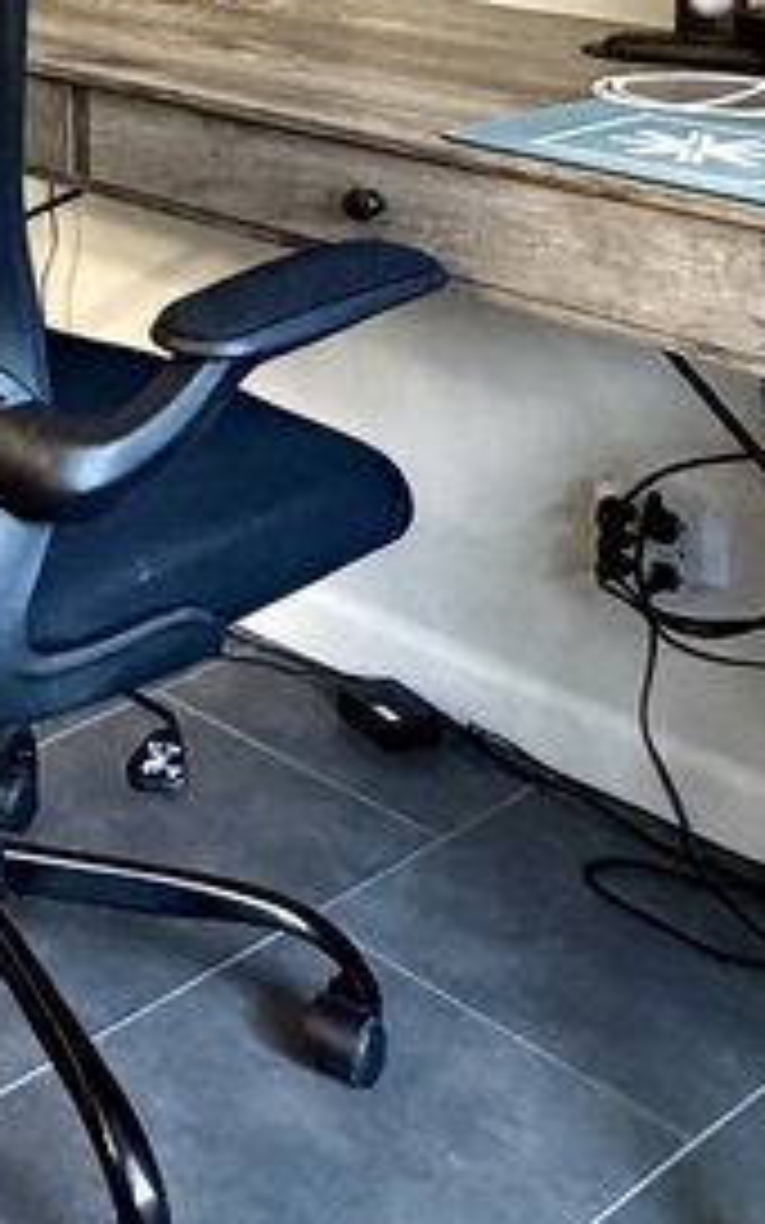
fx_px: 1968
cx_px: -711
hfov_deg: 17.0
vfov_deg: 29.9
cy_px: -220
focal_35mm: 59
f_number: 2.2
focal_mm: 2.22
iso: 640
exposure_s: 1/60
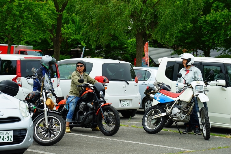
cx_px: 116
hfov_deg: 19.4
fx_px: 674
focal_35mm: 105
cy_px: 77
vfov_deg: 13.1
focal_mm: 105
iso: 100
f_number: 6.7
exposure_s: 1/200
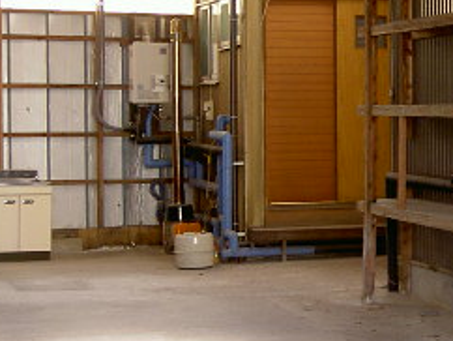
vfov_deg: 14.4
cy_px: 180
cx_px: 451
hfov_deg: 18.6
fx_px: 1349
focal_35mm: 103
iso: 100
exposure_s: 1/73
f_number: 2.8
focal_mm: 8
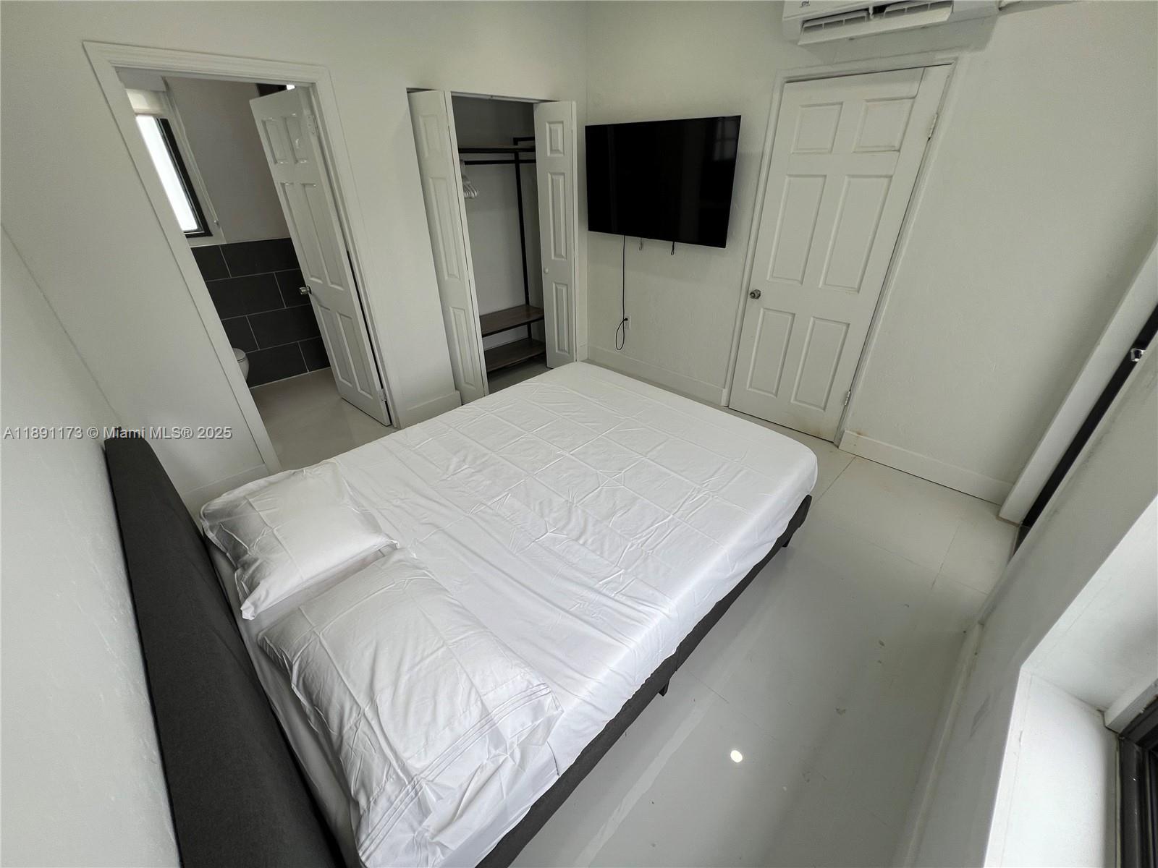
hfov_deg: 106.2
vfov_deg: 89.9
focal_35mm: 13
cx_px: 579
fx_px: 435
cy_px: 434
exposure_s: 1/102
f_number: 1.8
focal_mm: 1.57
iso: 32
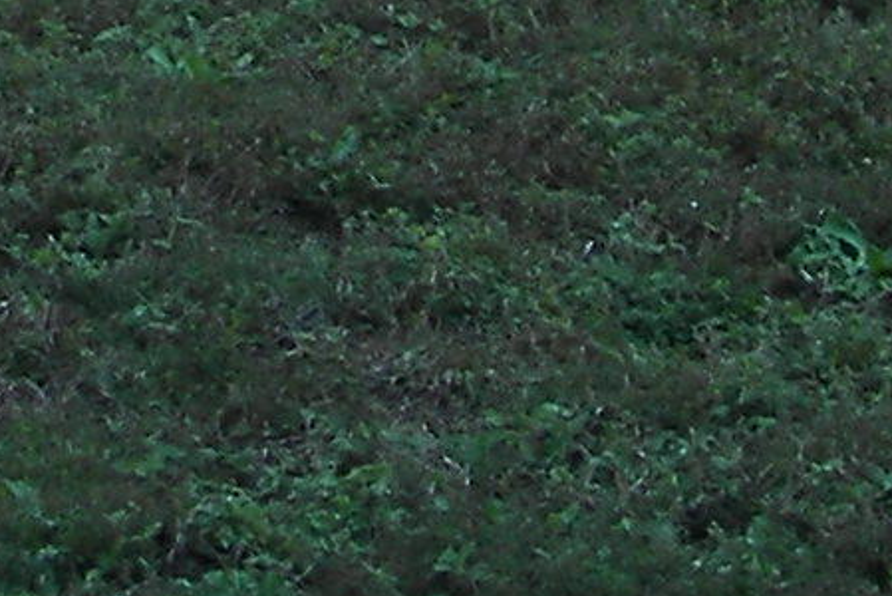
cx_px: 528
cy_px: -1041
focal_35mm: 216
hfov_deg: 9.5
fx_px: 5355
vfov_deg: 6.0
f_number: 2.8
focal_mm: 6
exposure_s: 1/100
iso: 50
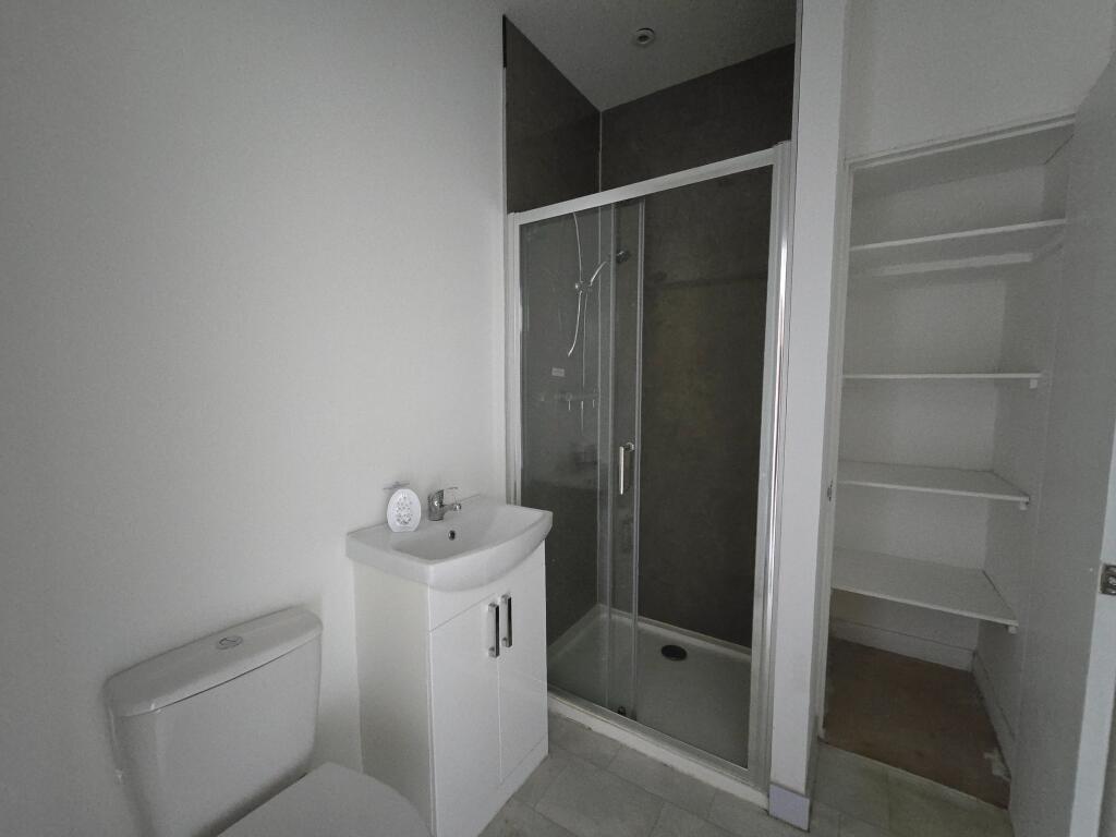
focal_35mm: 13
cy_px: 418
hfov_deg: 106.2
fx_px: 419
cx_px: 558
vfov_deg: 89.9
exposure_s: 1/16.7
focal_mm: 2.2
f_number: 2.2
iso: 4000
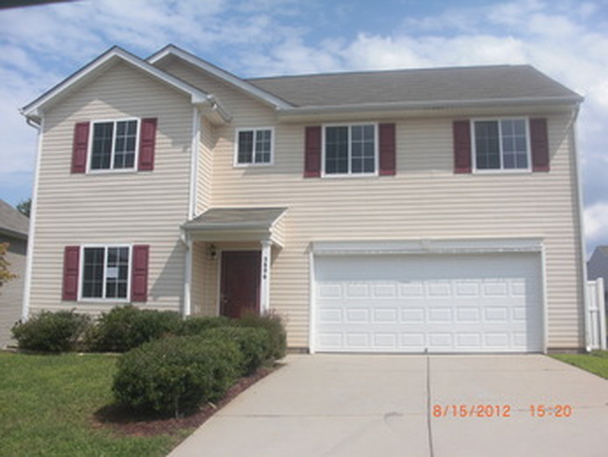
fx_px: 633
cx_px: 304
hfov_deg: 51.3
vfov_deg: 39.7
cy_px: 228
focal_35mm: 36
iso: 50
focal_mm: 6.3
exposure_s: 1/200
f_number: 7.9
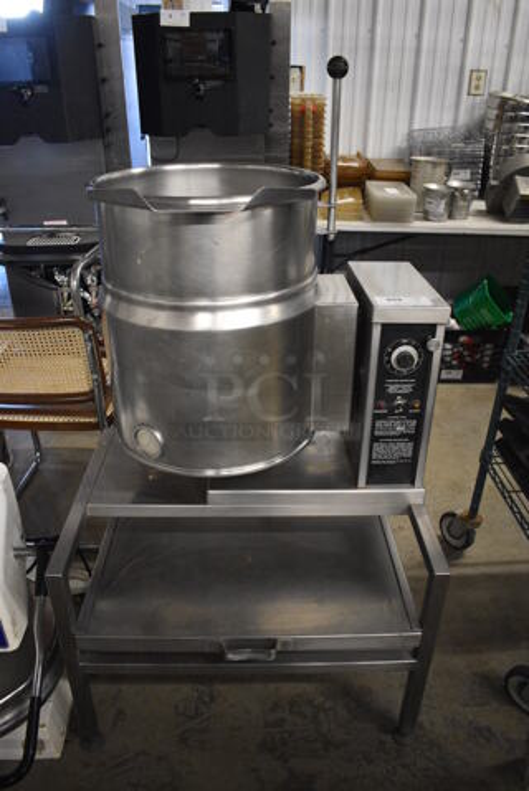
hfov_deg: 48.0
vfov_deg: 67.4
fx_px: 594
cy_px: 396
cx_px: 264
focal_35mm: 27
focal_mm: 18
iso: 2800
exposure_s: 1/125
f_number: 3.5
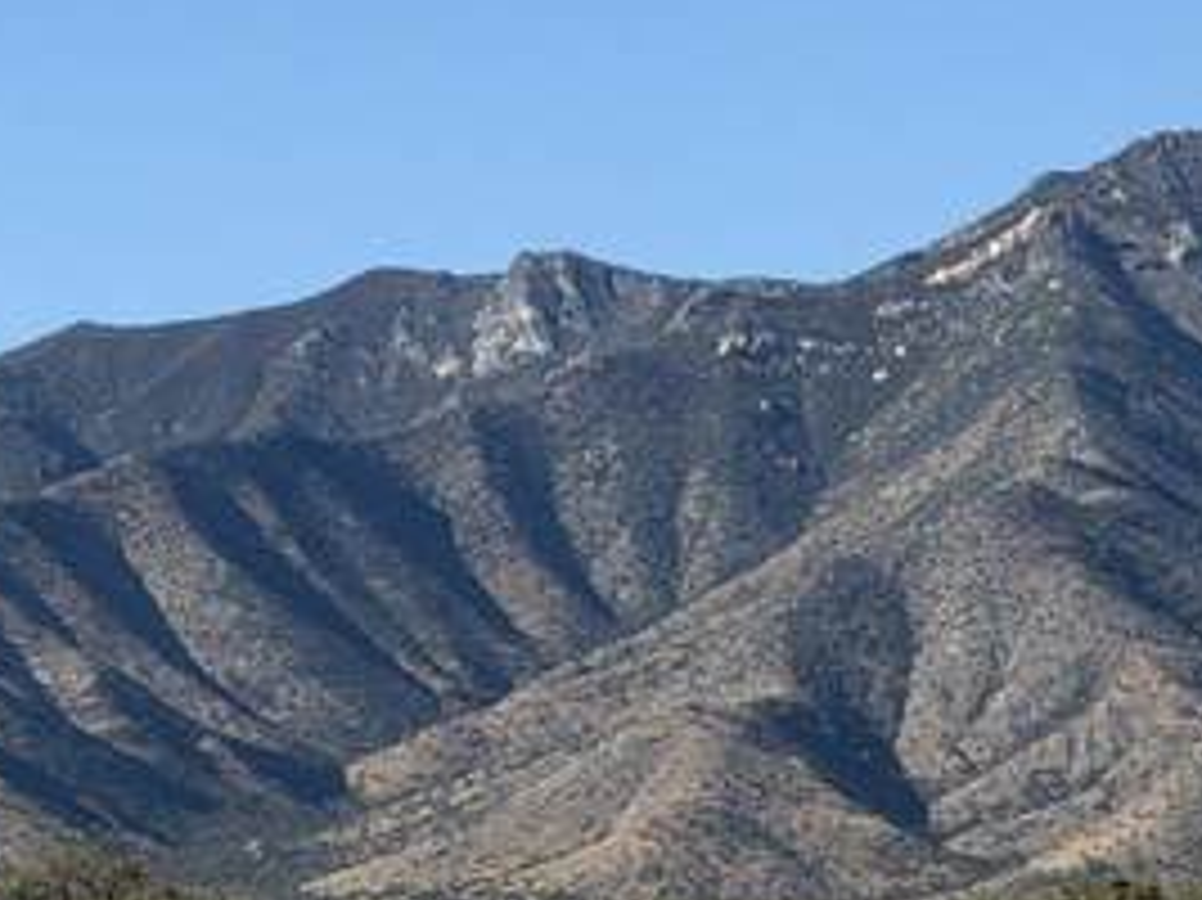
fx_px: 7983
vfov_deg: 6.4
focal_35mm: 230
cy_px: 882
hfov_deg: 8.6
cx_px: 653
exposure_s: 1/6024
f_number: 1.78
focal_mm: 6.76
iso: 80
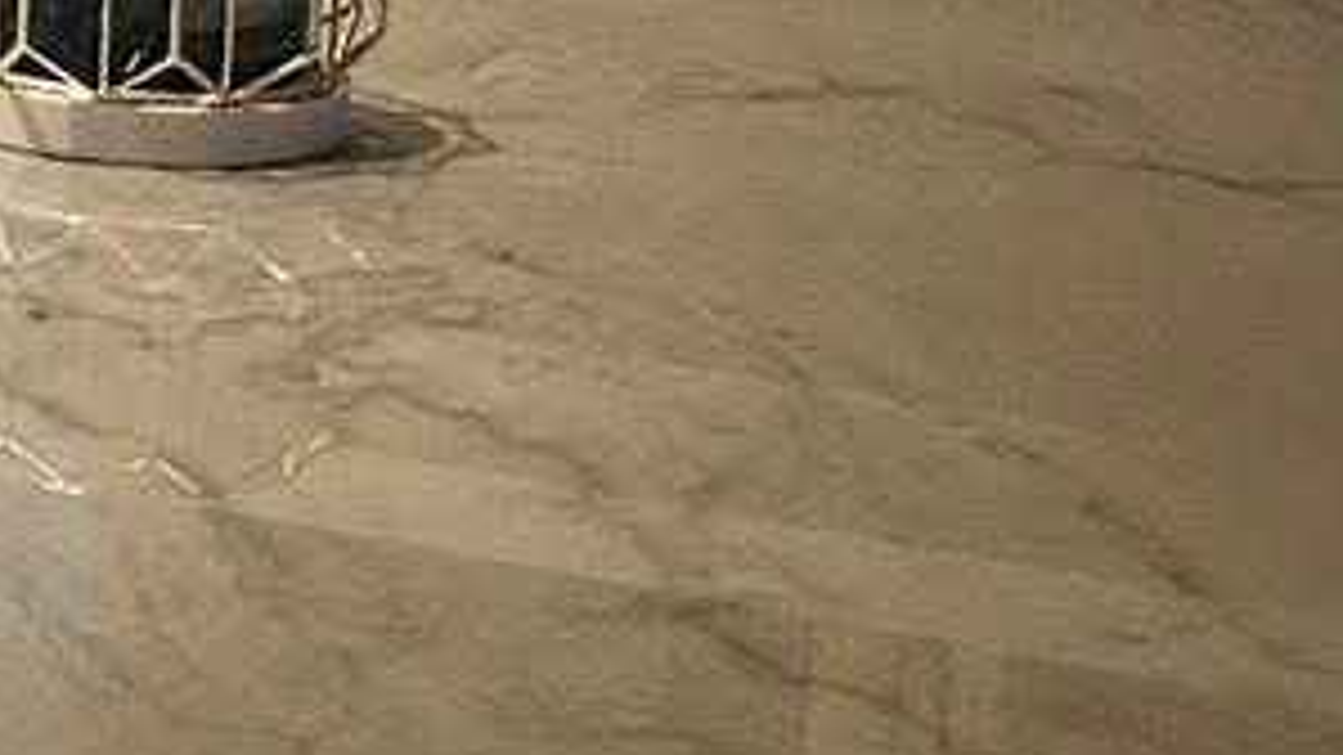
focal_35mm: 140
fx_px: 4984
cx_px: -2165
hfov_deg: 11.7
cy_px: -261
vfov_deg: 8.5
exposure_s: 1/60
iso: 250
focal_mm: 6.86
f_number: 1.78
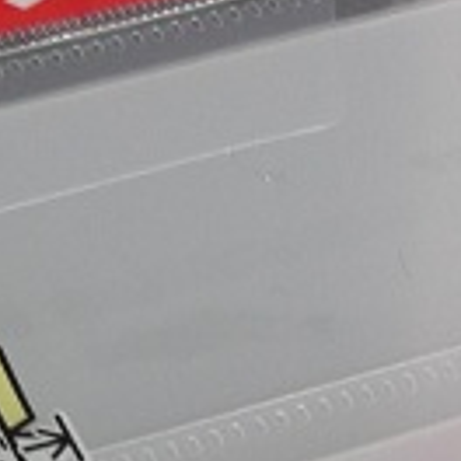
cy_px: 347
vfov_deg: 10.6
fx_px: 2471
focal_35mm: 164
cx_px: -94
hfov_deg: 10.5
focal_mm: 8.8
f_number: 3.7
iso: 85
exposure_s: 1/3.9
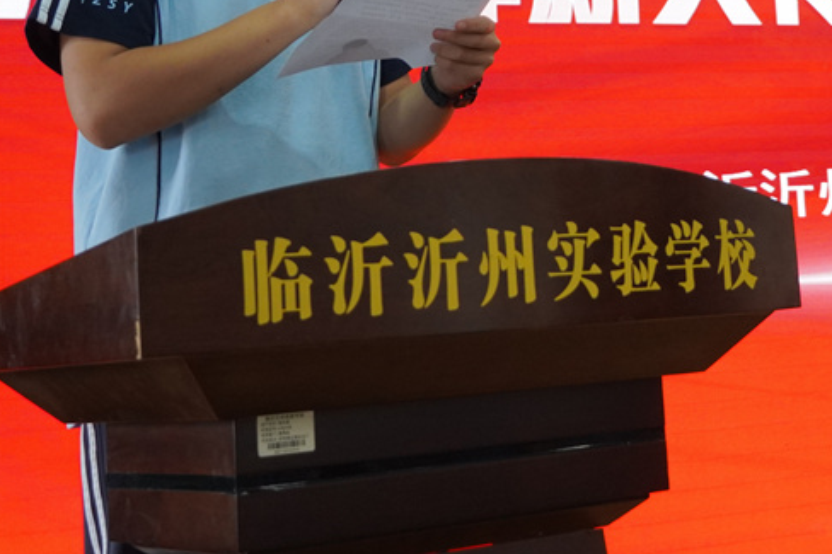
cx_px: 759
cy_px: 0
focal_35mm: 86
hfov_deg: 23.0
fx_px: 1987
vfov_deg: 15.6
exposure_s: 1/160
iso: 1000
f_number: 4.5
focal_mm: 28
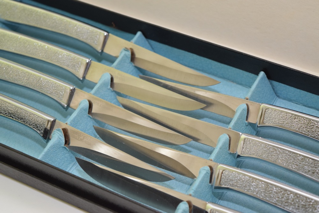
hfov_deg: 24.6
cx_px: 160
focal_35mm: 82
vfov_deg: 16.6
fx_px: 731
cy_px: 106
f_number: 5.6
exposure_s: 1/60
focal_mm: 55
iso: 800
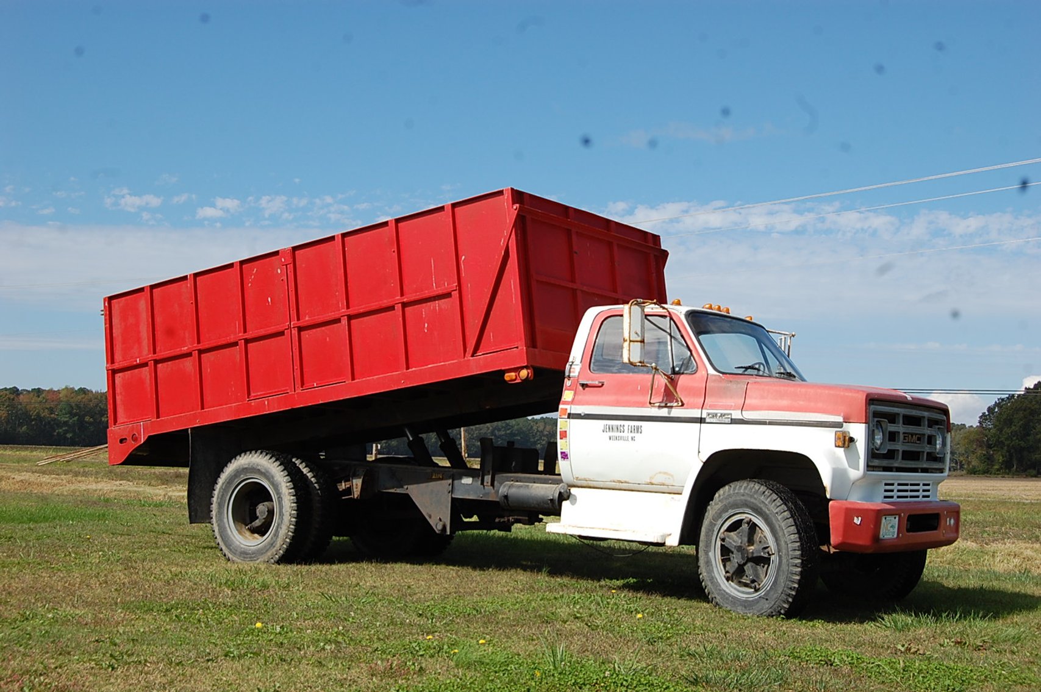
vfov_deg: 28.0
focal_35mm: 48
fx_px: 1387
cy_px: 346
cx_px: 520
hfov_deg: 41.1
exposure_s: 1/320
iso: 200
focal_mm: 32
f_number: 9
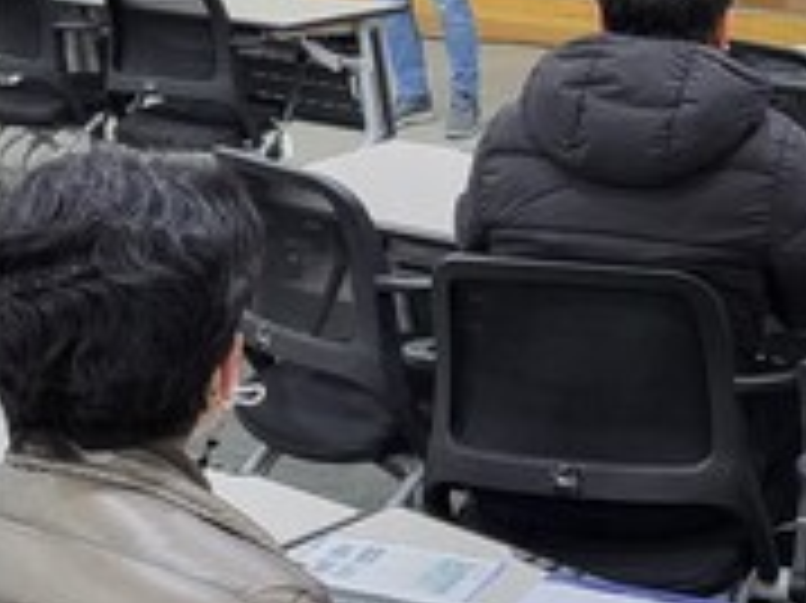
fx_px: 2024
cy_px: -234
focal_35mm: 87
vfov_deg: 15.9
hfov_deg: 22.3
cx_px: 608
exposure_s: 1/59
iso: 250
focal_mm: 4.25
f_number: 1.8
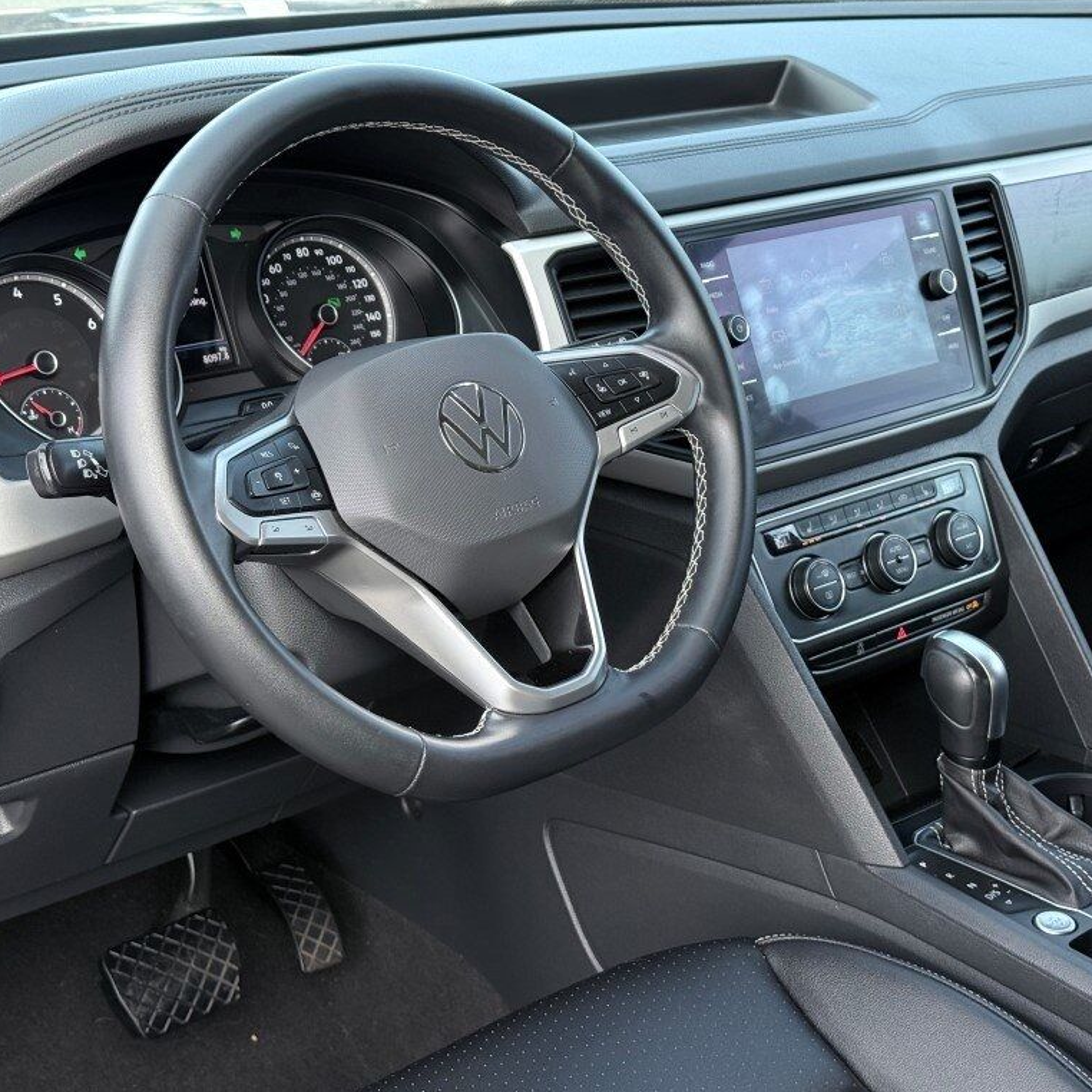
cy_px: 545
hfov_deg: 30.0
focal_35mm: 57
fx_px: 2034
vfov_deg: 30.0
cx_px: 638
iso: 64
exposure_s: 1/236
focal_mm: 6.76
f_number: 1.78
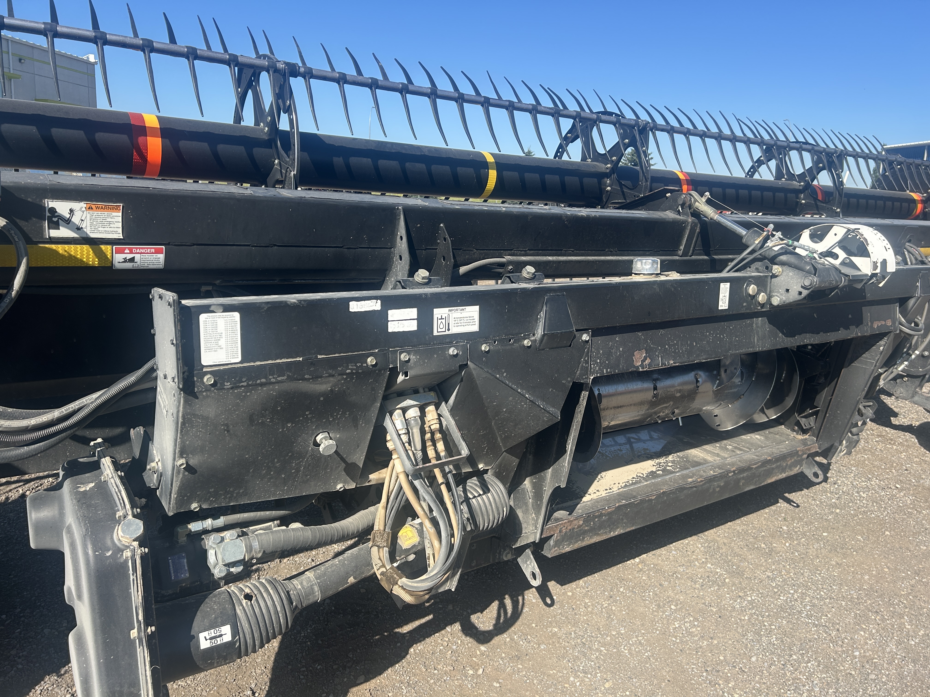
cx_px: 465
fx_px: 699
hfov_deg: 67.3
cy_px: 348
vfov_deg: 53.1
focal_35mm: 26
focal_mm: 5.7
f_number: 1.5
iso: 50
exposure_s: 1/2404
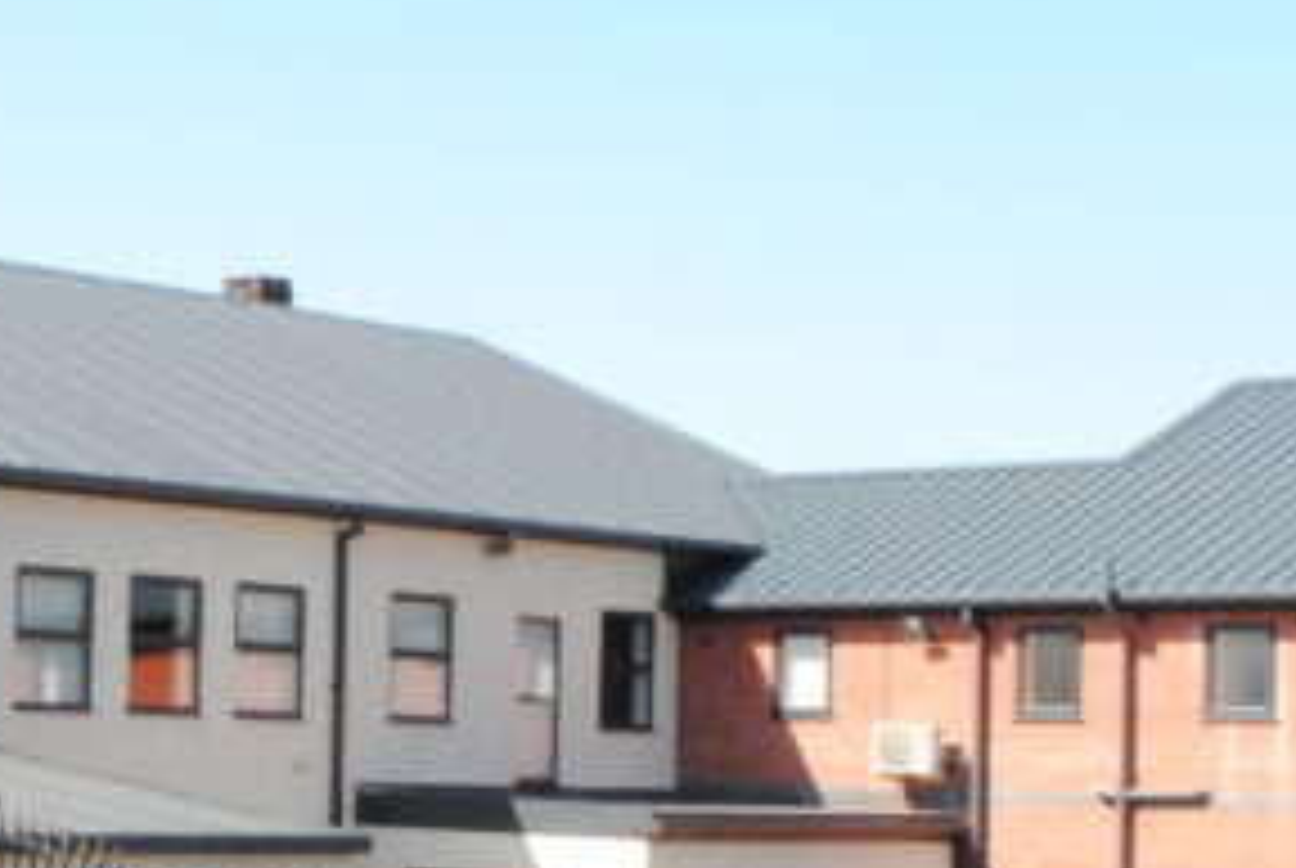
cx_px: 220
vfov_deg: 14.3
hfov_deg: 20.9
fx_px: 3461
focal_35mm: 96
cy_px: 605
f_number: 22
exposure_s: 1/100
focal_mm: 18
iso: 800
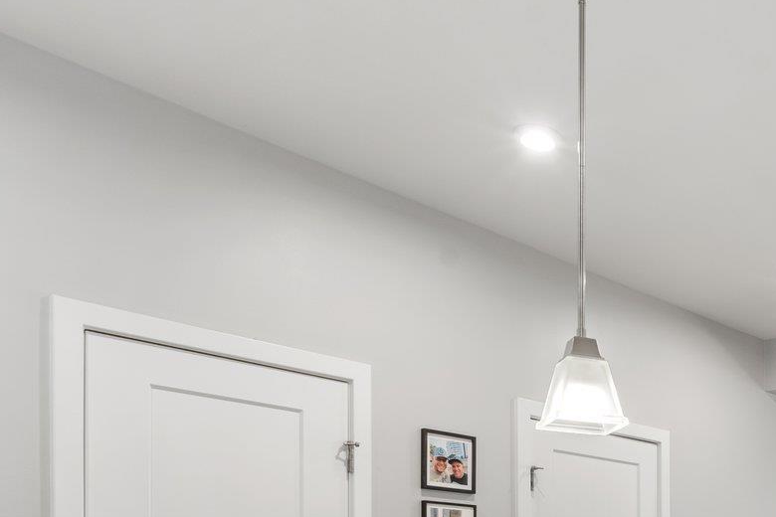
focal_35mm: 42
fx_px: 905
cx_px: 836
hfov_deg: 38.9
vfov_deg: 28.7
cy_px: 578
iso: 250
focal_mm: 16
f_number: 9
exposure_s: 1/5
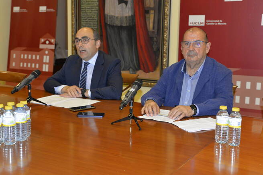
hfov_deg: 38.2
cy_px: 88
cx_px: 132
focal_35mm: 52
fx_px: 380
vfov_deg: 26.0
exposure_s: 1/100
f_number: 5
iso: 800
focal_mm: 52
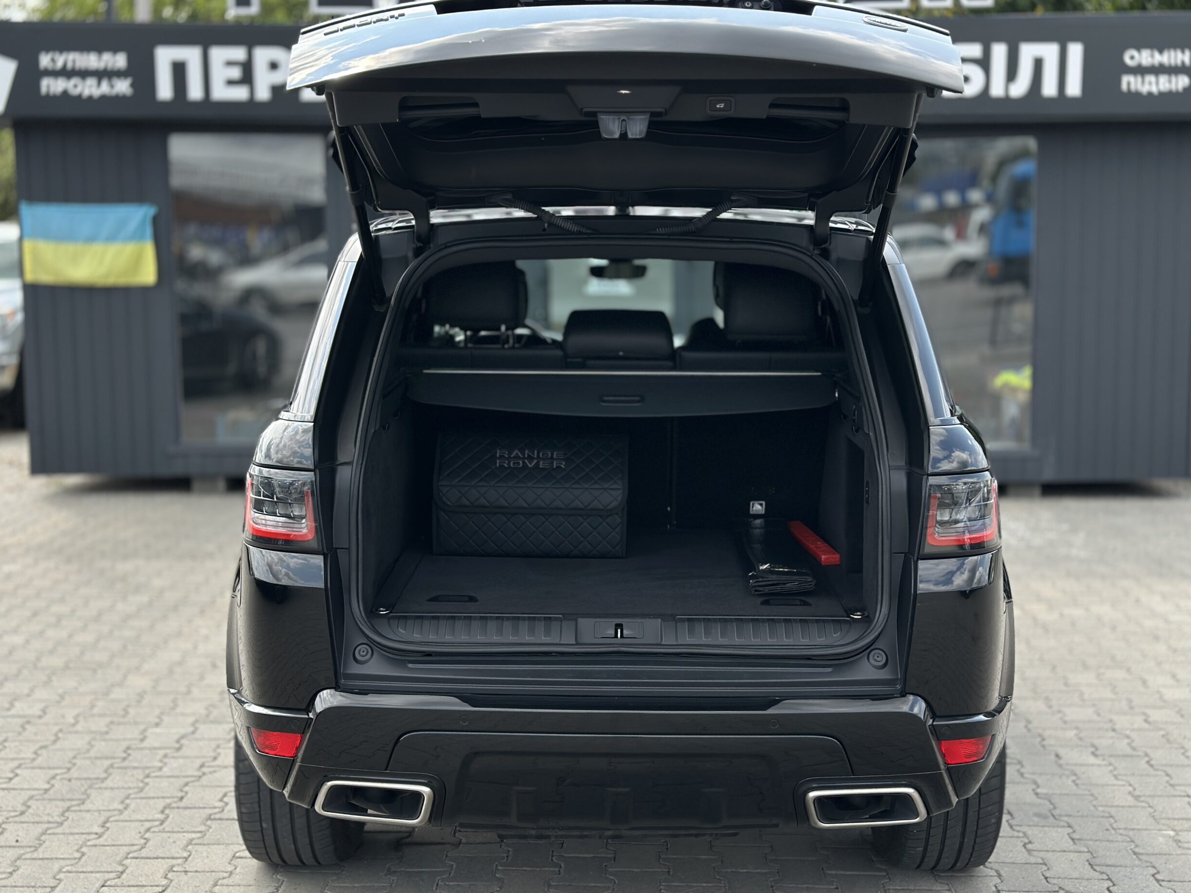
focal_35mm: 50
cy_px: 430
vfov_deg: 29.1
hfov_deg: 38.2
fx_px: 1720
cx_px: 583
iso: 80
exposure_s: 1/1695
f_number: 1.78
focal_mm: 6.86
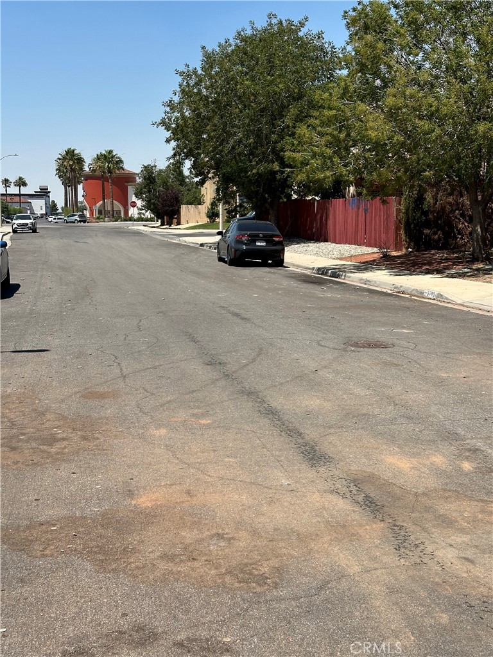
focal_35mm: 48
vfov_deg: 39.7
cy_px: 328
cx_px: 246
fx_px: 911
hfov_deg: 30.3
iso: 64
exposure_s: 1/4785
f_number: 1.78
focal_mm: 6.86
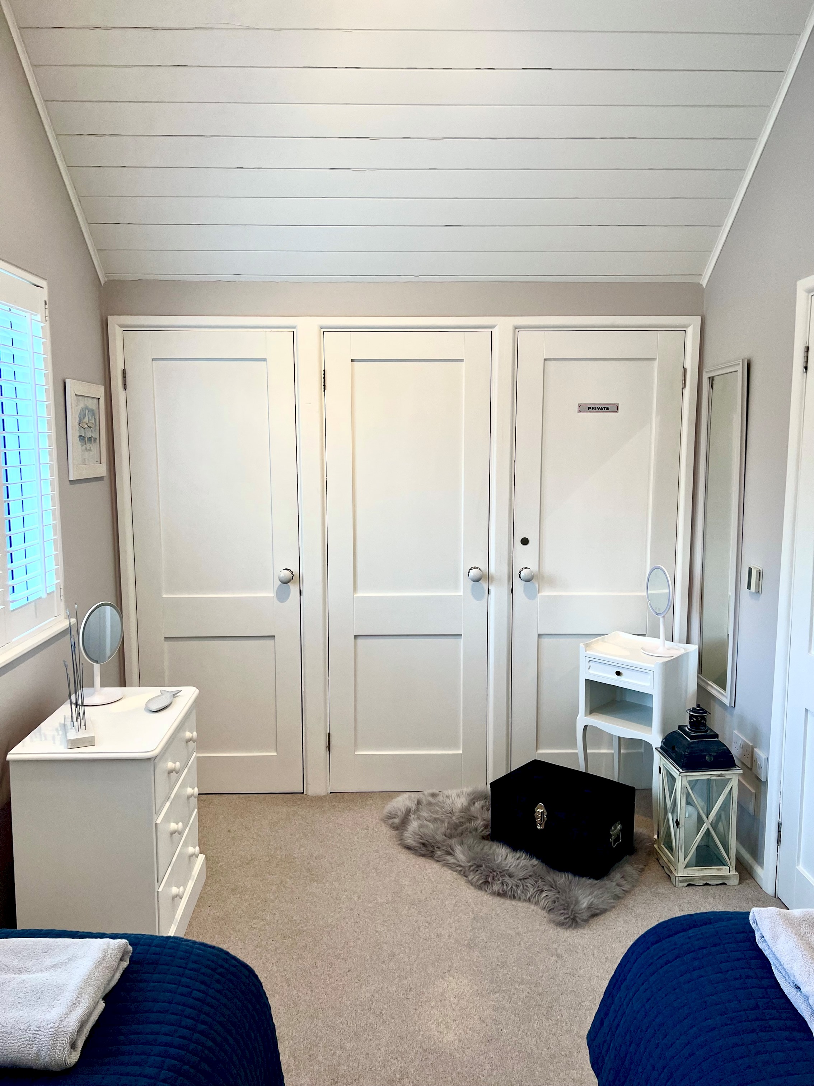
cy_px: 543
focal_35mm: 26
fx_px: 815
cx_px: 407
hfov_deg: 53.1
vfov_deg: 67.3
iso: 64
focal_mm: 5.7
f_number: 1.5
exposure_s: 1/100
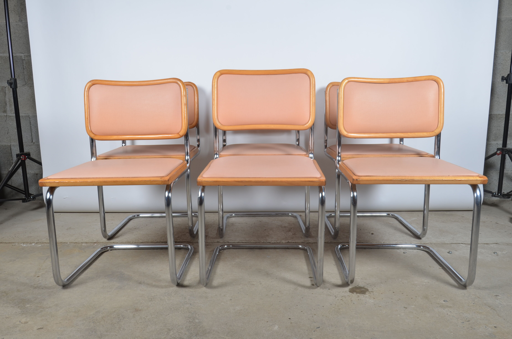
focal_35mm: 28
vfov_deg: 45.5
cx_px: 256
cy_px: 170
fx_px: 404
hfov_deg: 64.7
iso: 100
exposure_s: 1/125
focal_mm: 19
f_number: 11
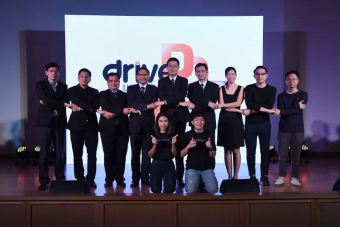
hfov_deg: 42.7
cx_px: 170
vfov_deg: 29.3
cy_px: 114
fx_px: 435
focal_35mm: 46
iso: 2500
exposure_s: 1/200
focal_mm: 46
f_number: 5.6
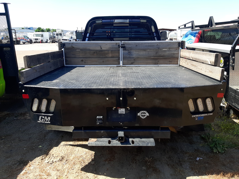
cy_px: 90
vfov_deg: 53.1
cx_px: 120
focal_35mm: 26
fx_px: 180
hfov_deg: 67.3
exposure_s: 1/1000
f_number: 1.7
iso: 40
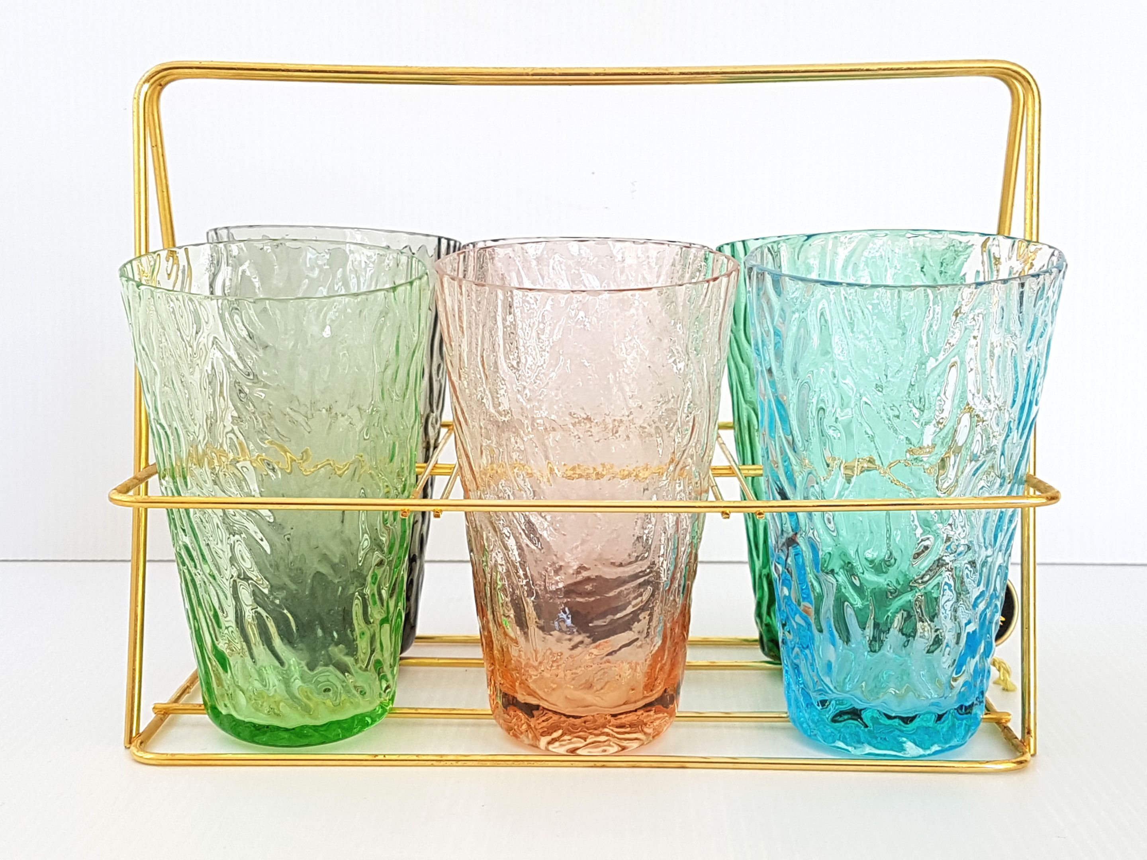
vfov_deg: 53.1
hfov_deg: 67.3
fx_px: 862
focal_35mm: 26
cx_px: 574
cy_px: 430
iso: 50
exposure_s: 1/144
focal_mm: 4.2
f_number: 1.7
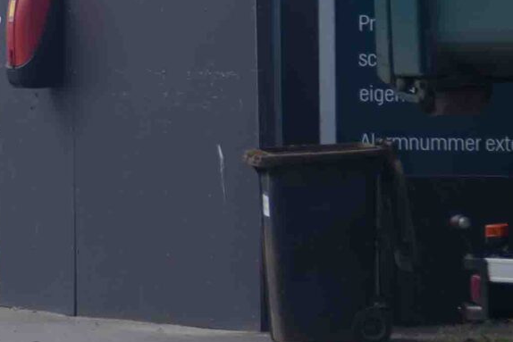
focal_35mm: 339
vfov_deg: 4.0
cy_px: -226
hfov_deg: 6.0
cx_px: -421
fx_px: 4832
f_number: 2.8
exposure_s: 1/640
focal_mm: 51
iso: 50
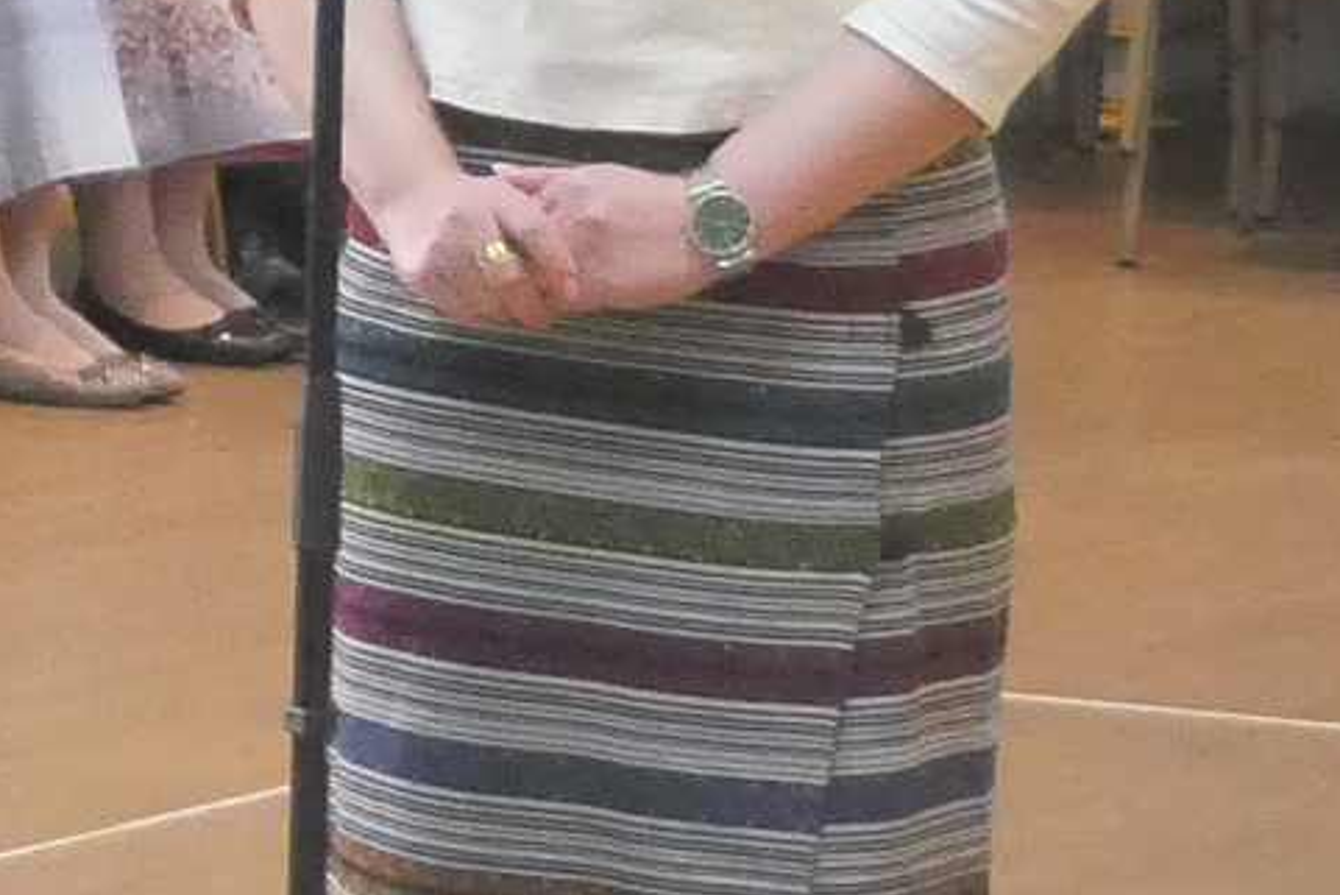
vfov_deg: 3.8
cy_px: -552
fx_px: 13515
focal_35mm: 363
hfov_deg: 5.3
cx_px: -3042
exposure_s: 1/60
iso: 3200
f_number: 4.3
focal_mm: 23
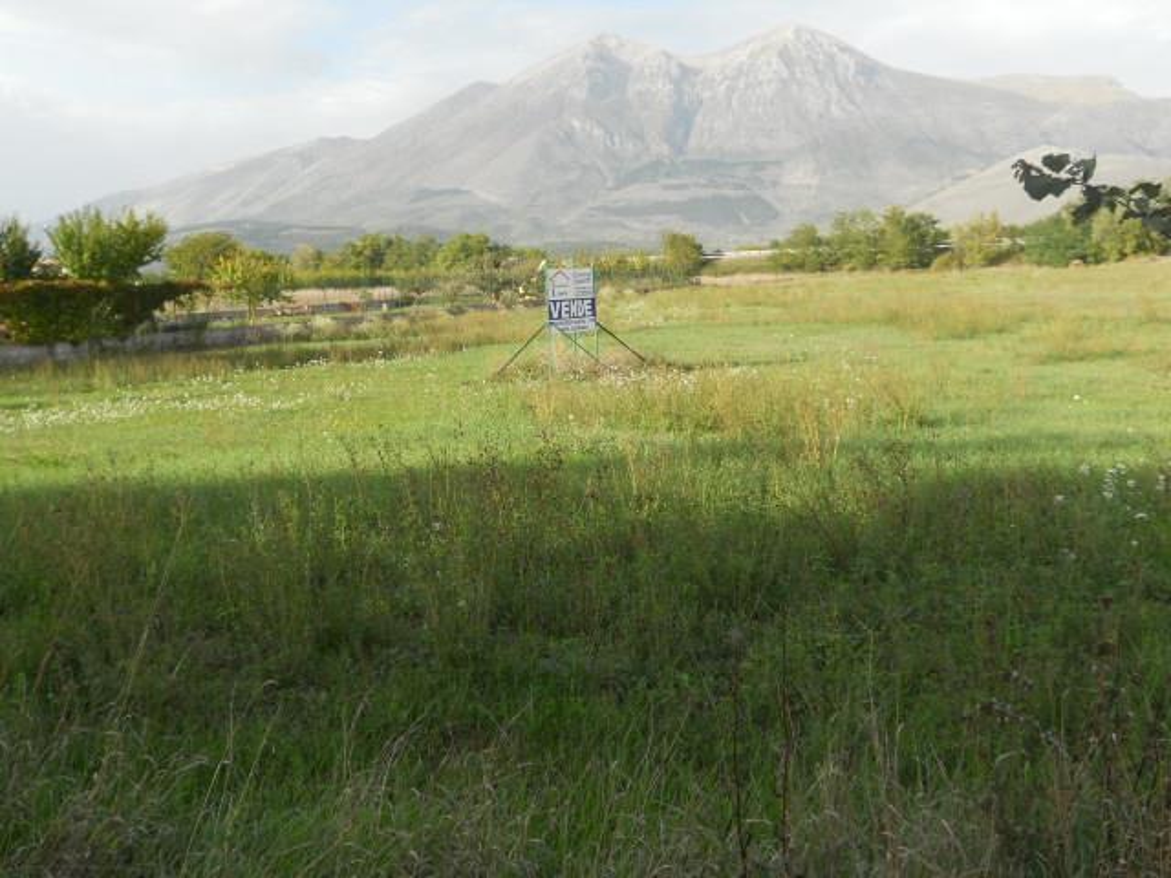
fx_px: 1285
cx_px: 586
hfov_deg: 49.0
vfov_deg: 37.7
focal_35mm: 38
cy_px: 439
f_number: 3.9
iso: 80
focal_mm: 6.9
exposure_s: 1/320
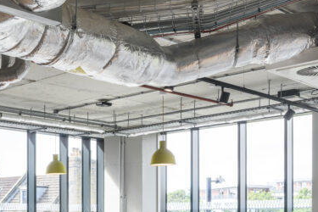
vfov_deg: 20.5
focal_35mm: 64
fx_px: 565
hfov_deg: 30.5
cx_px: 53
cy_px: 220
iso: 200
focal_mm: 24
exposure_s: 1/20
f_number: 11
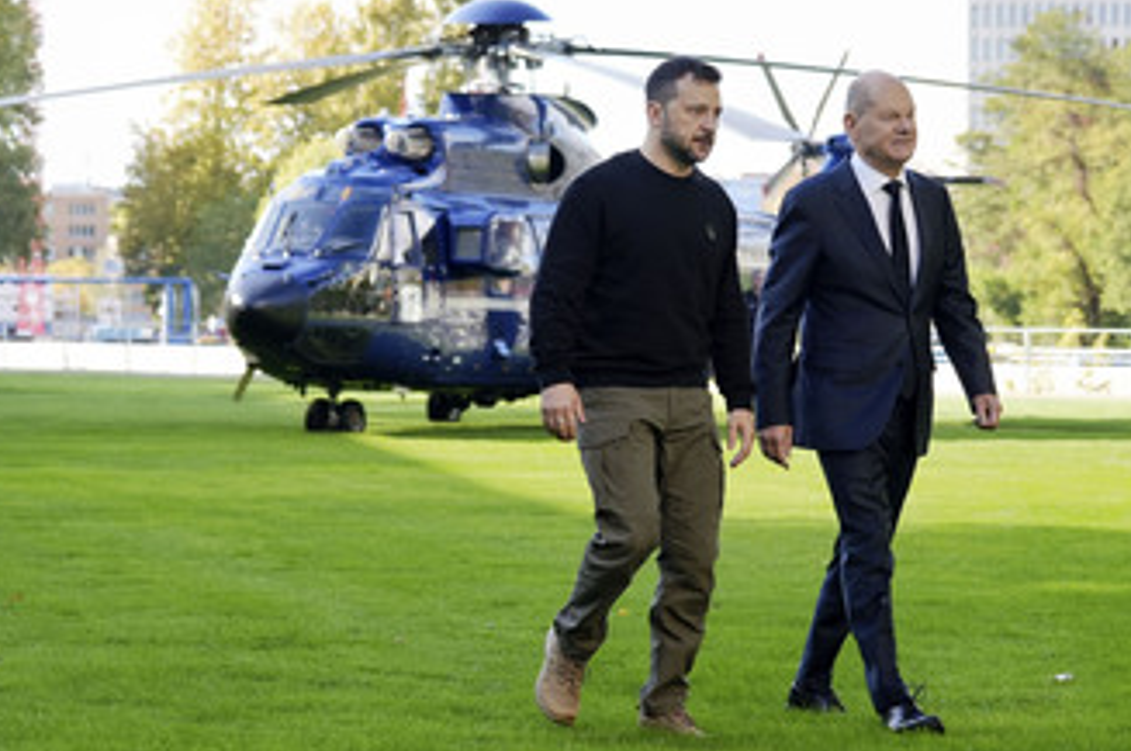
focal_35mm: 145
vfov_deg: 9.4
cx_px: 700
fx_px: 4549
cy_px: 277
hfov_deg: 14.2
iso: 250
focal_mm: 70
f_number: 5
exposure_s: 1/250
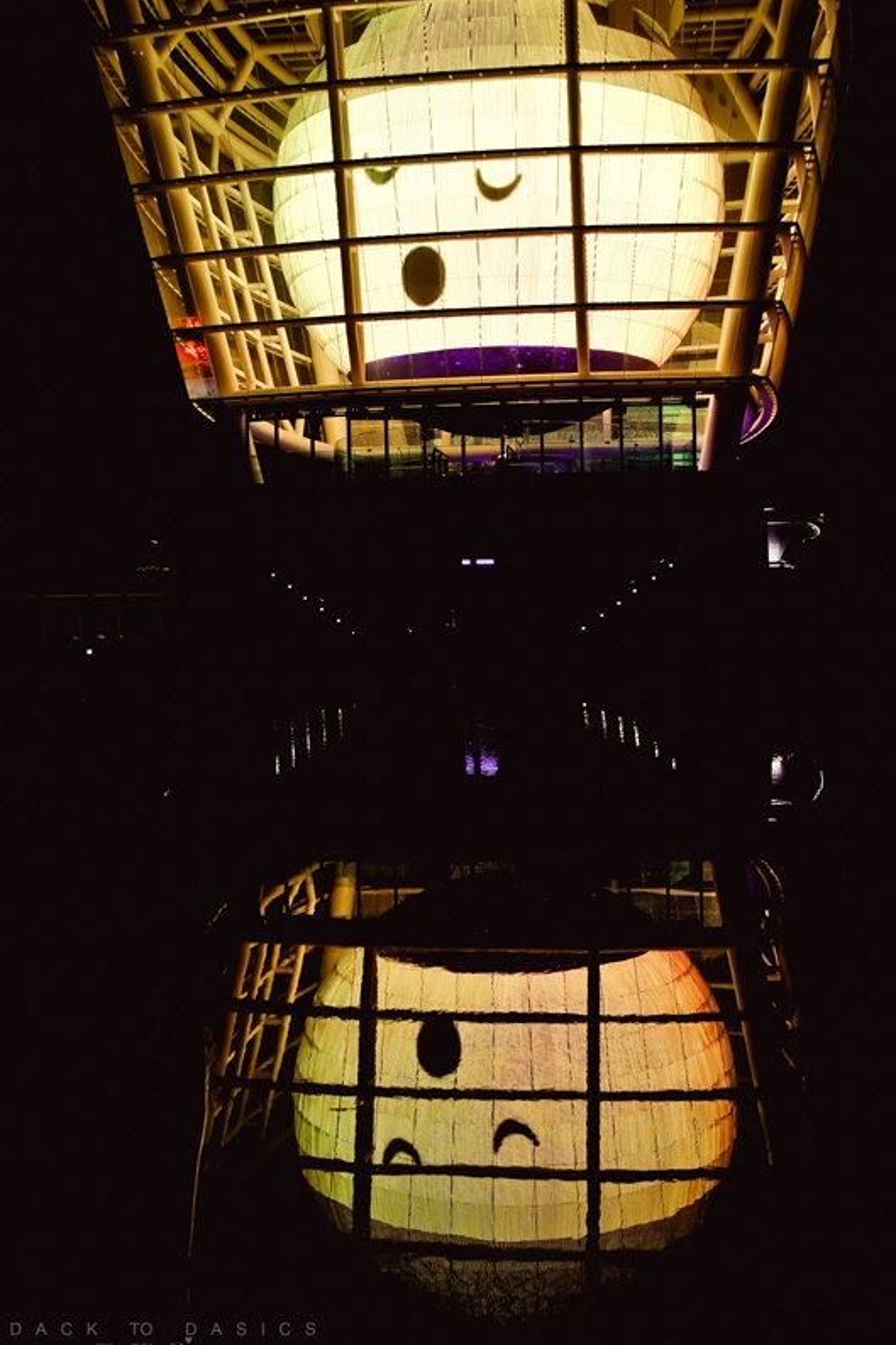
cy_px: 625
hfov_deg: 38.9
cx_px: 467
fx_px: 1270
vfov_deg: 55.8
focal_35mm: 34
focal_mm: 20
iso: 100
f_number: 2.8
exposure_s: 1/80
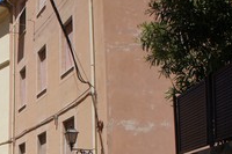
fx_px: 399
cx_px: -8
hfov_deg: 29.9
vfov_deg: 20.9
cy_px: 164
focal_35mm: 62
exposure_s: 1/640
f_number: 7.1
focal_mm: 18
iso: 200
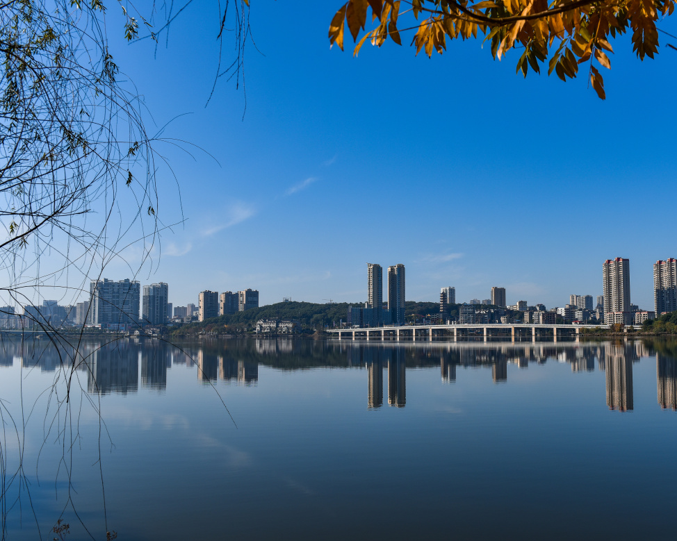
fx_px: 741
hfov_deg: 48.8
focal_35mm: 37
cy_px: 271
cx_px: 406
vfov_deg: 40.1
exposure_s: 1/400
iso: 100
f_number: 8
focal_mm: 32
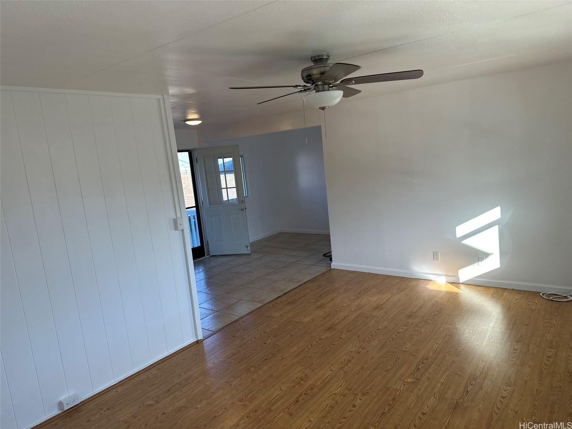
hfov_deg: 71.6
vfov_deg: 56.8
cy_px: 214
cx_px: 286
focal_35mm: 24
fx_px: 397
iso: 80
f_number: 1.78
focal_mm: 6.86
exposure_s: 1/242
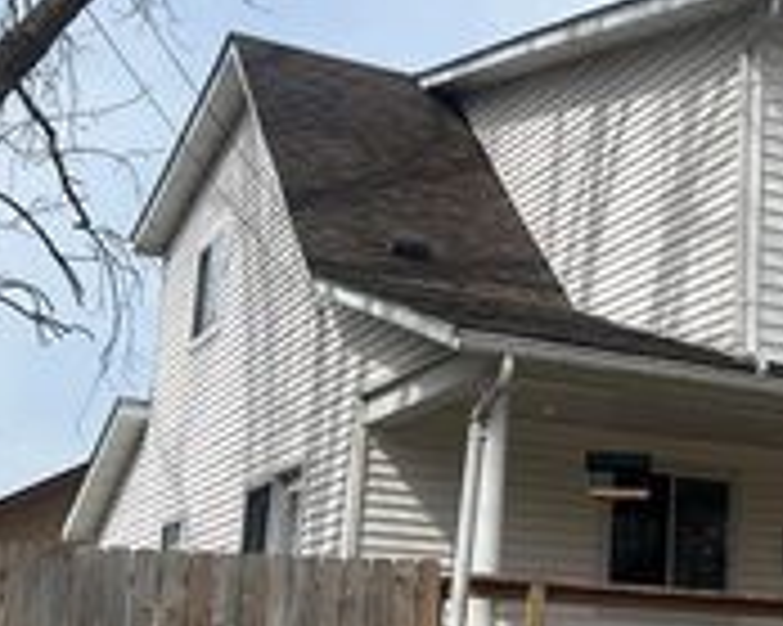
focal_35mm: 73
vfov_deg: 20.9
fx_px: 1691
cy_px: 358
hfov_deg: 25.0
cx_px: 756
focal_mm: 5.7
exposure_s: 1/5882
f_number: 1.5
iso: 50
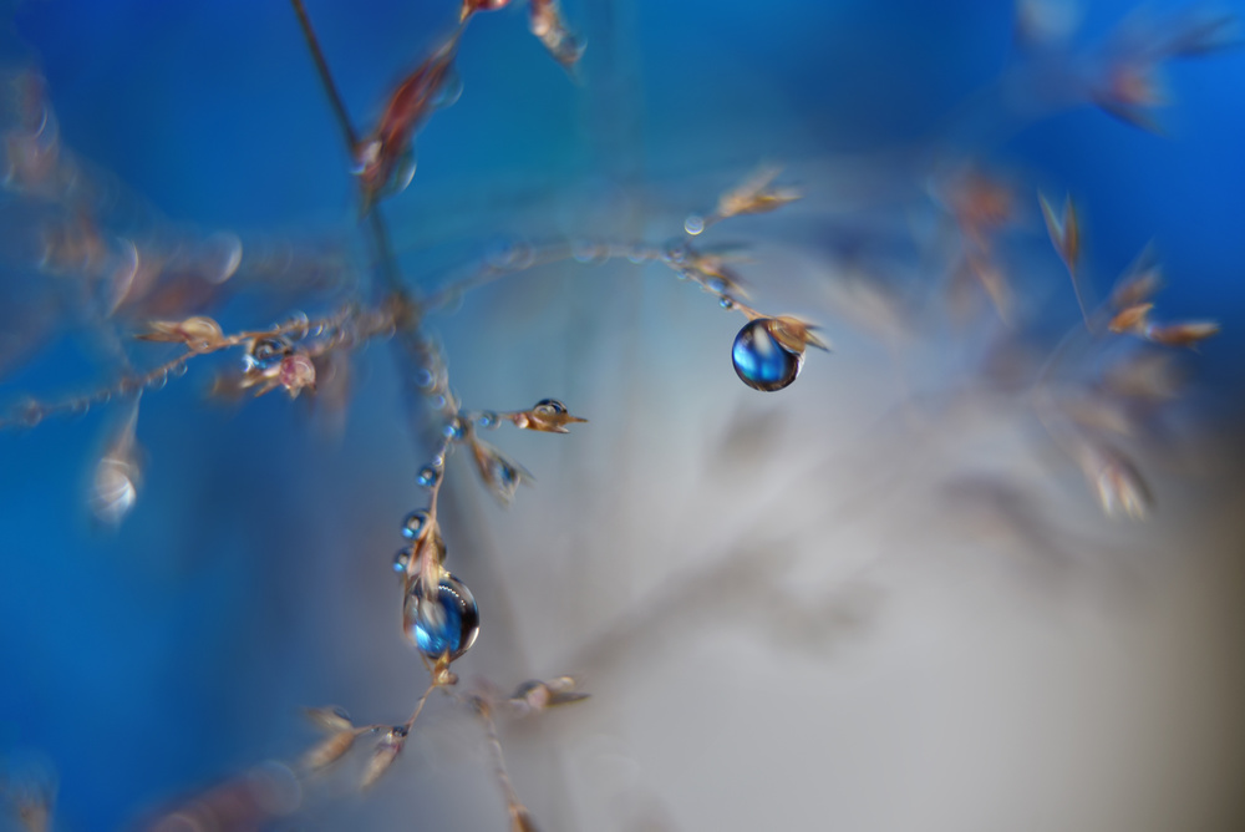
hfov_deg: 33.4
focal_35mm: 60
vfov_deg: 22.7
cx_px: 622
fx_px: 2076
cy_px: 416
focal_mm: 60
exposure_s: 1/60
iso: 100
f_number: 3.5
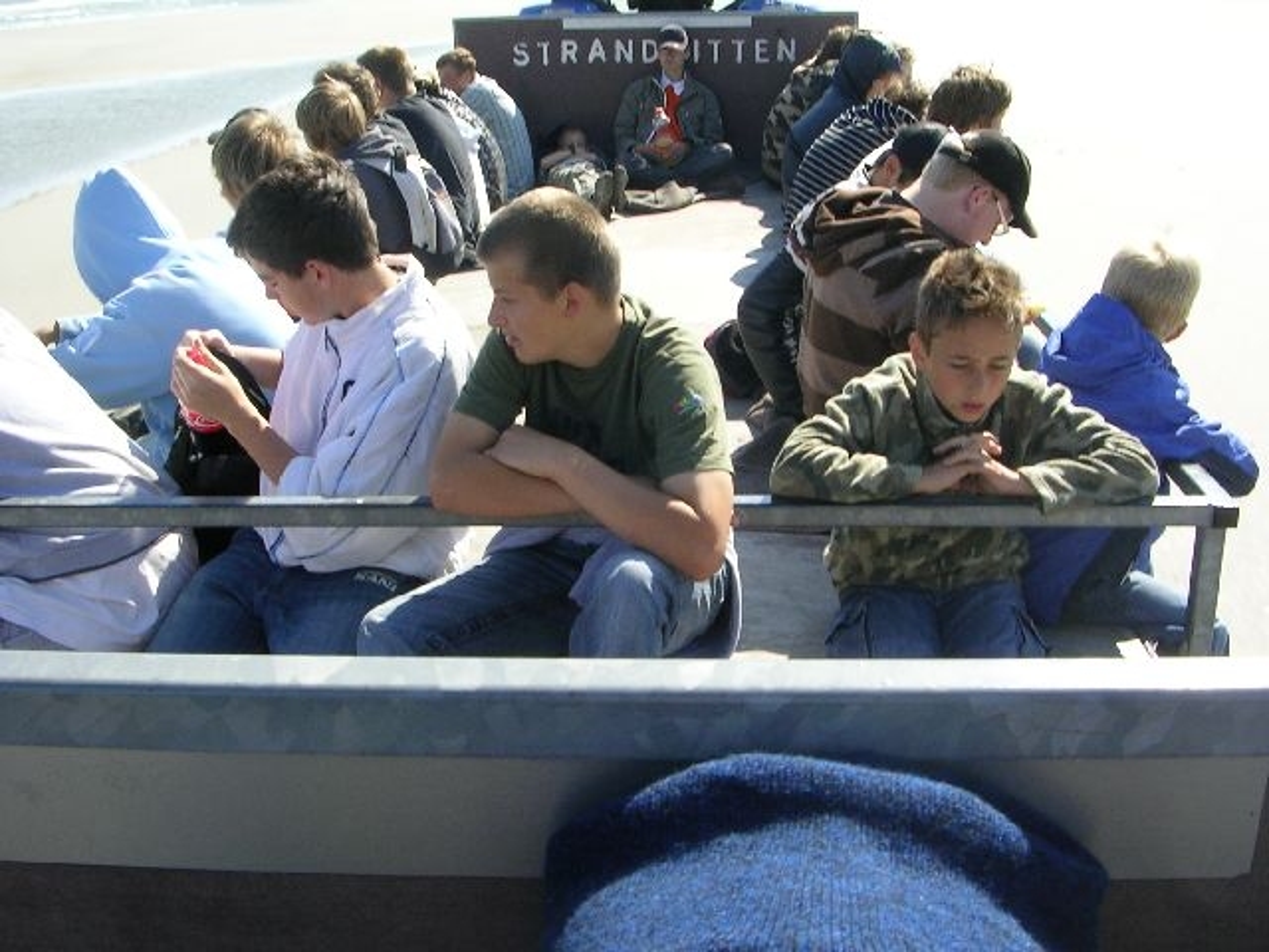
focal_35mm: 38
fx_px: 1393
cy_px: 476
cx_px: 634
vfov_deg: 37.7
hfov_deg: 49.0
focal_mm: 5.8
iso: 50
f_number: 5.6
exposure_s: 1/151
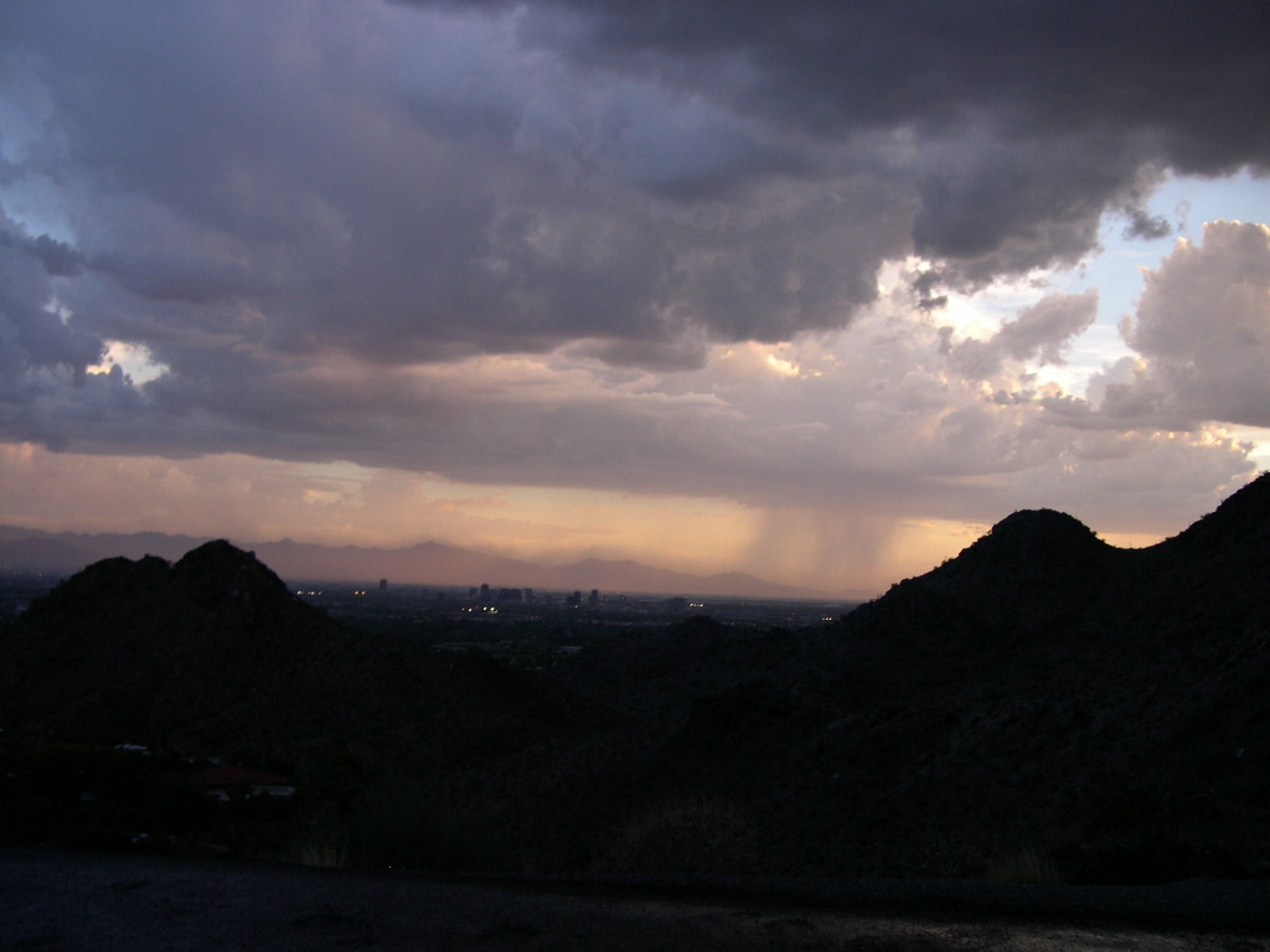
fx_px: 1394
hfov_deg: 49.0
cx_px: 635
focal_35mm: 38
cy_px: 476
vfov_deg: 37.7
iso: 100
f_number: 2.8
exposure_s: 1/98.5
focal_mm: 8
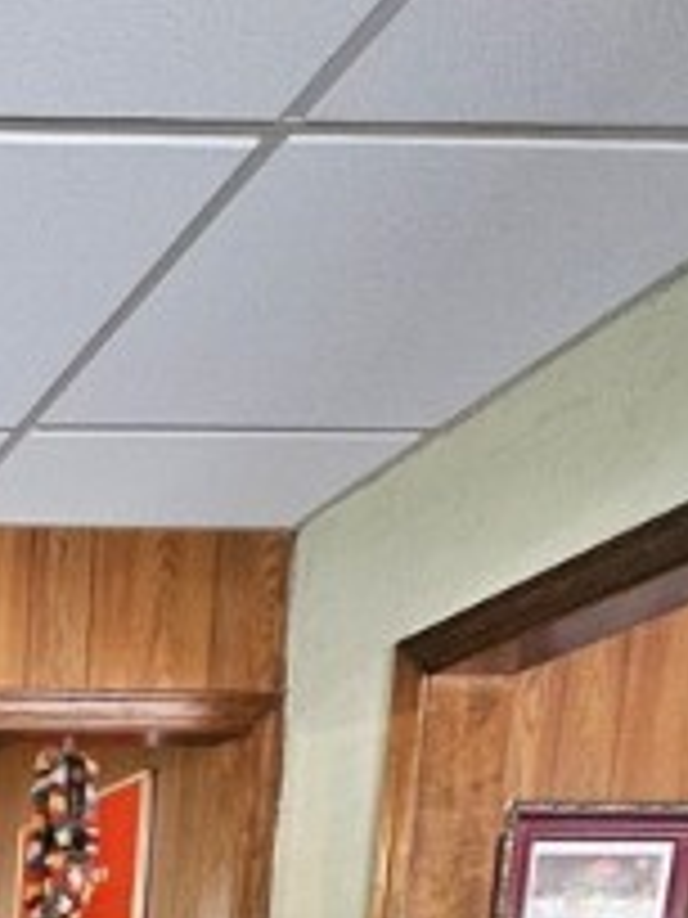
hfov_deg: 21.1
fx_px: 1299
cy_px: 1292
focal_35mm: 49
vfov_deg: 28.8
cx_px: -517
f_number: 2.2
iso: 640
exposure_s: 1/24
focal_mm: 2.2
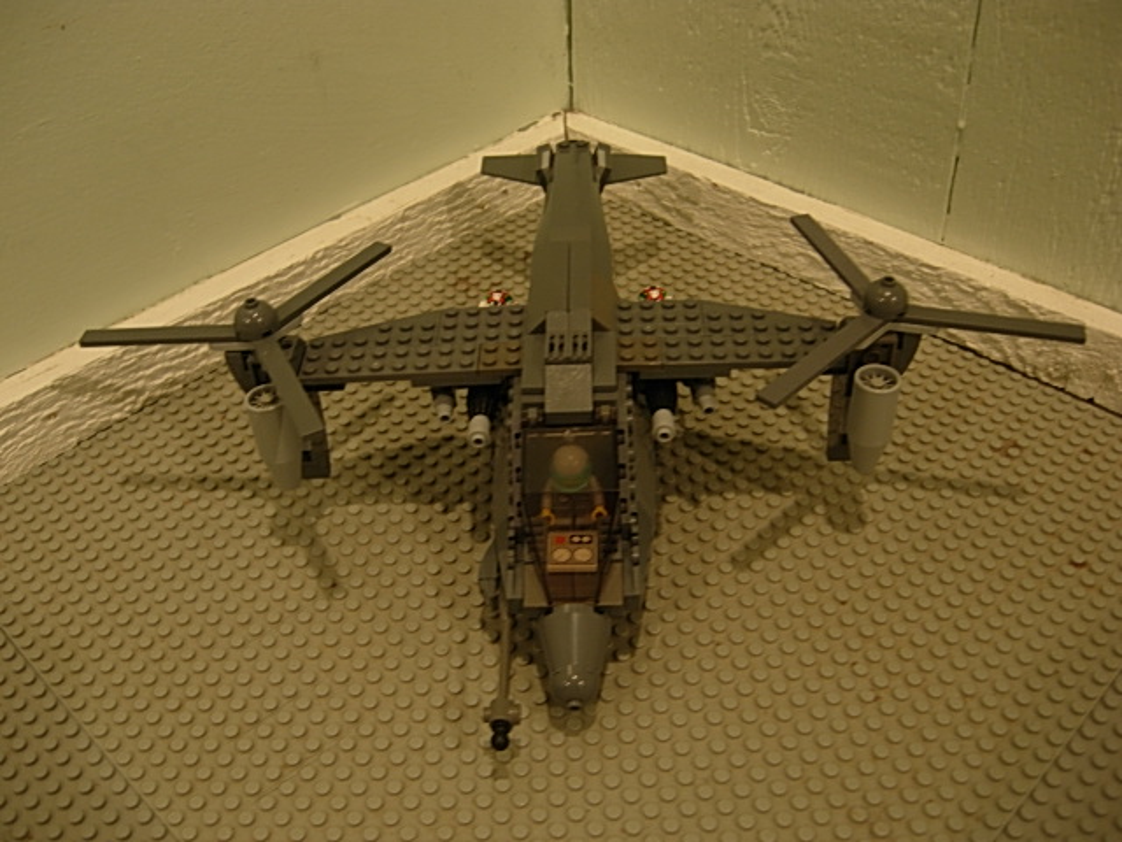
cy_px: 421
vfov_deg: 39.7
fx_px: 1167
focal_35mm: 36
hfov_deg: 51.4
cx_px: 561
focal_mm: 7.5
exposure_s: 1/4
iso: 70
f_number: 2.7
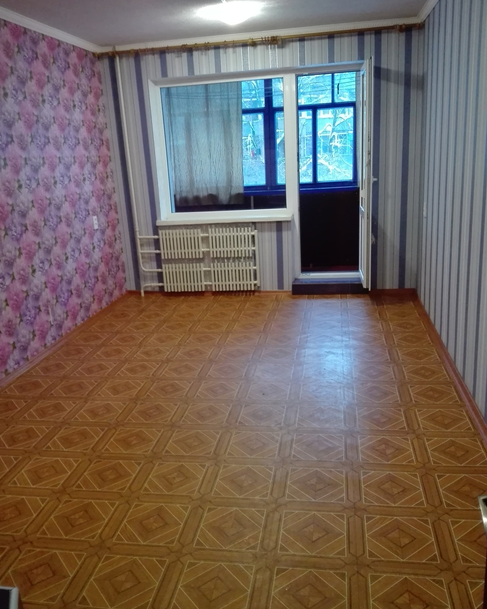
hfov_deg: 50.0
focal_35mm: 29
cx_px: 236
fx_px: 522
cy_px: 305
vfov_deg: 60.4
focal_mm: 3.79
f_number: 2
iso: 1390
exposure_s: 1/20
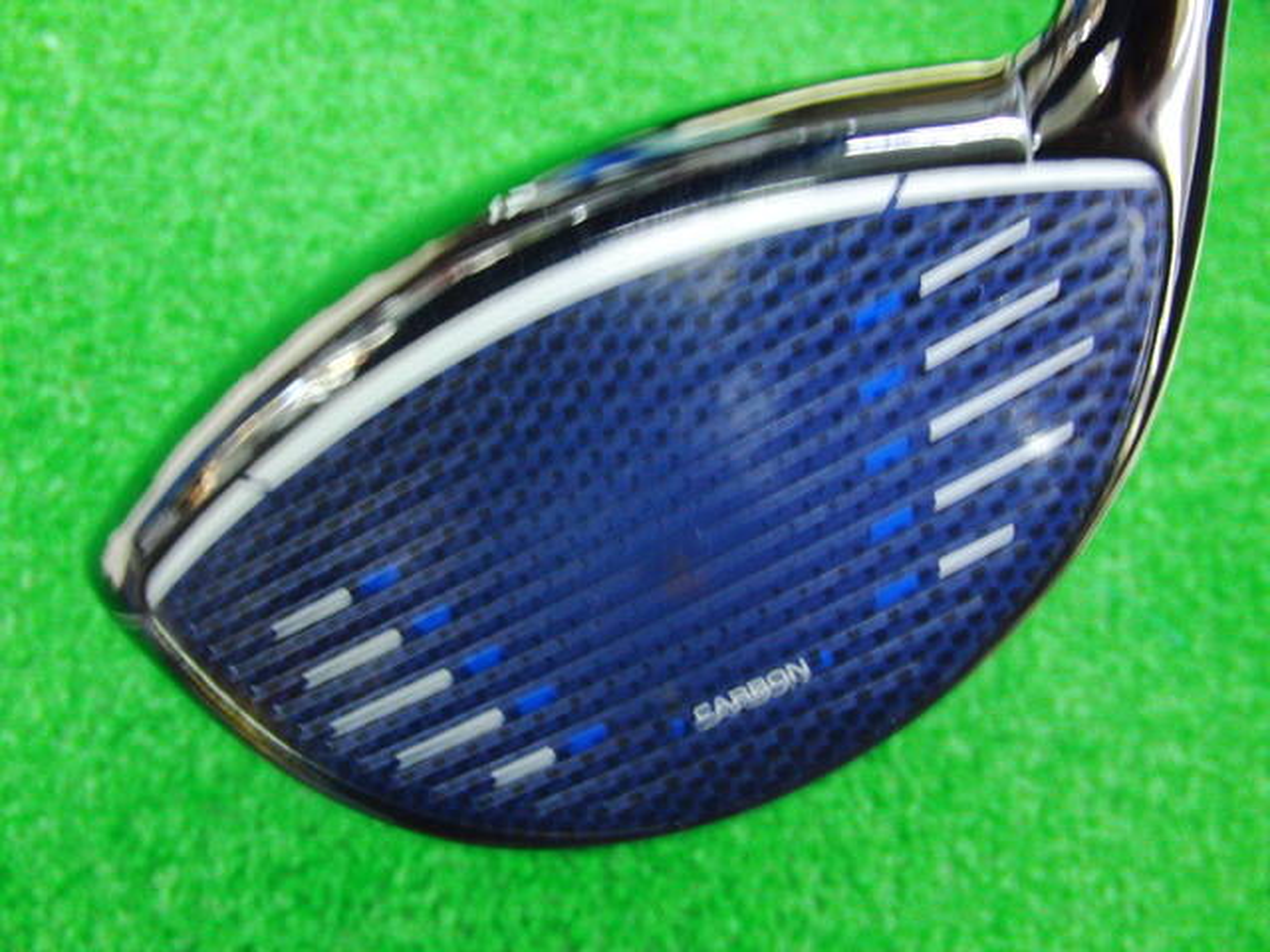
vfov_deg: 38.7
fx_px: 1357
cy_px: 476
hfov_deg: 50.1
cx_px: 635
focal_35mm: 37
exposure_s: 1/10
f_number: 3.6
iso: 400
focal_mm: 6.42
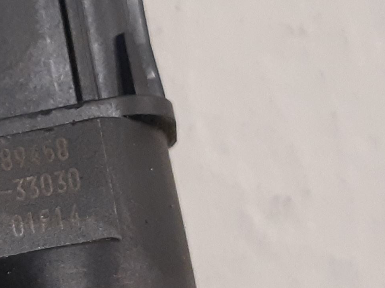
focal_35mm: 55
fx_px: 612
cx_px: -17
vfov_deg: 26.6
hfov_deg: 31.7
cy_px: 145
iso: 200
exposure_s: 1/50
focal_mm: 3.93
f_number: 1.7
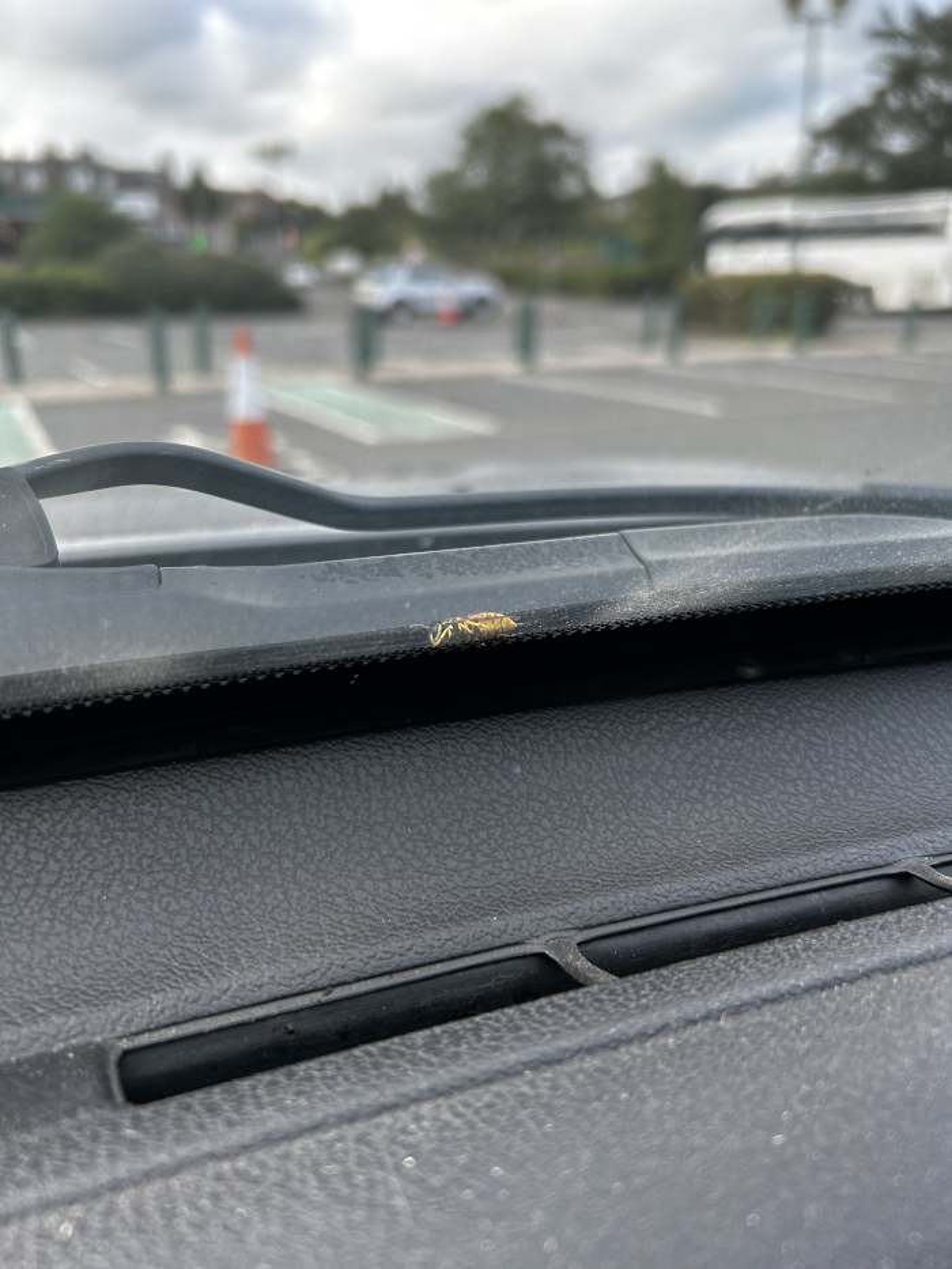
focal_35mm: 26
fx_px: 953
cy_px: 634
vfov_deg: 67.3
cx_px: 476
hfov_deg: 53.1
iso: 64
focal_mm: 5.7
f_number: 1.5
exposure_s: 1/170
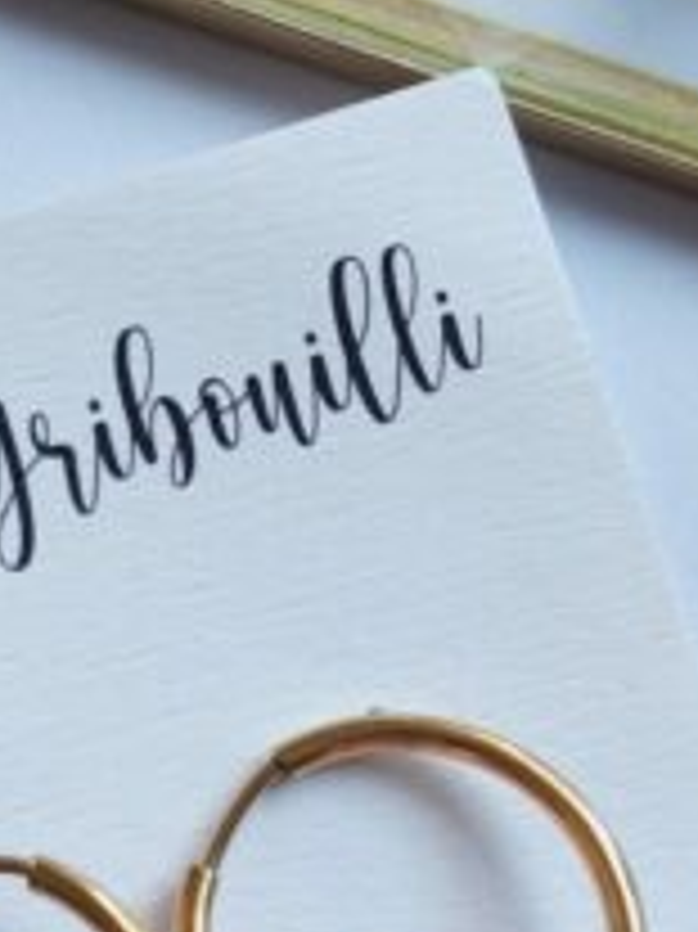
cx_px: 104
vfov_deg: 22.0
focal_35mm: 89
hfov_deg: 16.4
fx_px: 2395
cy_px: 500
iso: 500
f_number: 1.65
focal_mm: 6.18
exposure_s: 1/50
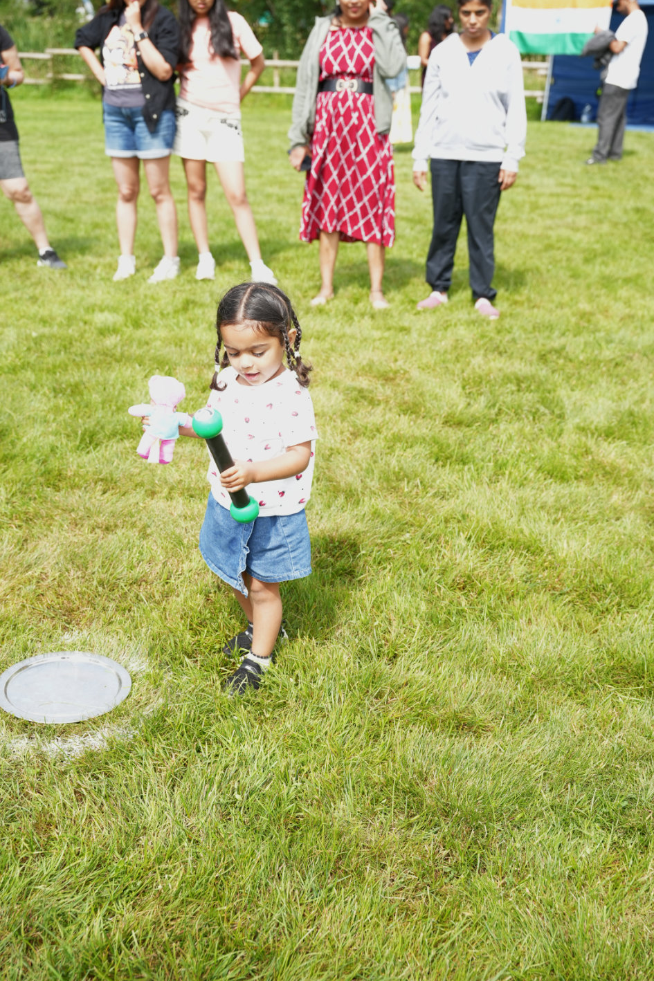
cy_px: 467
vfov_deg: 48.3
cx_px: 331
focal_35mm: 40
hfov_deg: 33.3
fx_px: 1093
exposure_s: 1/800
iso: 400
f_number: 4
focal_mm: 37.1
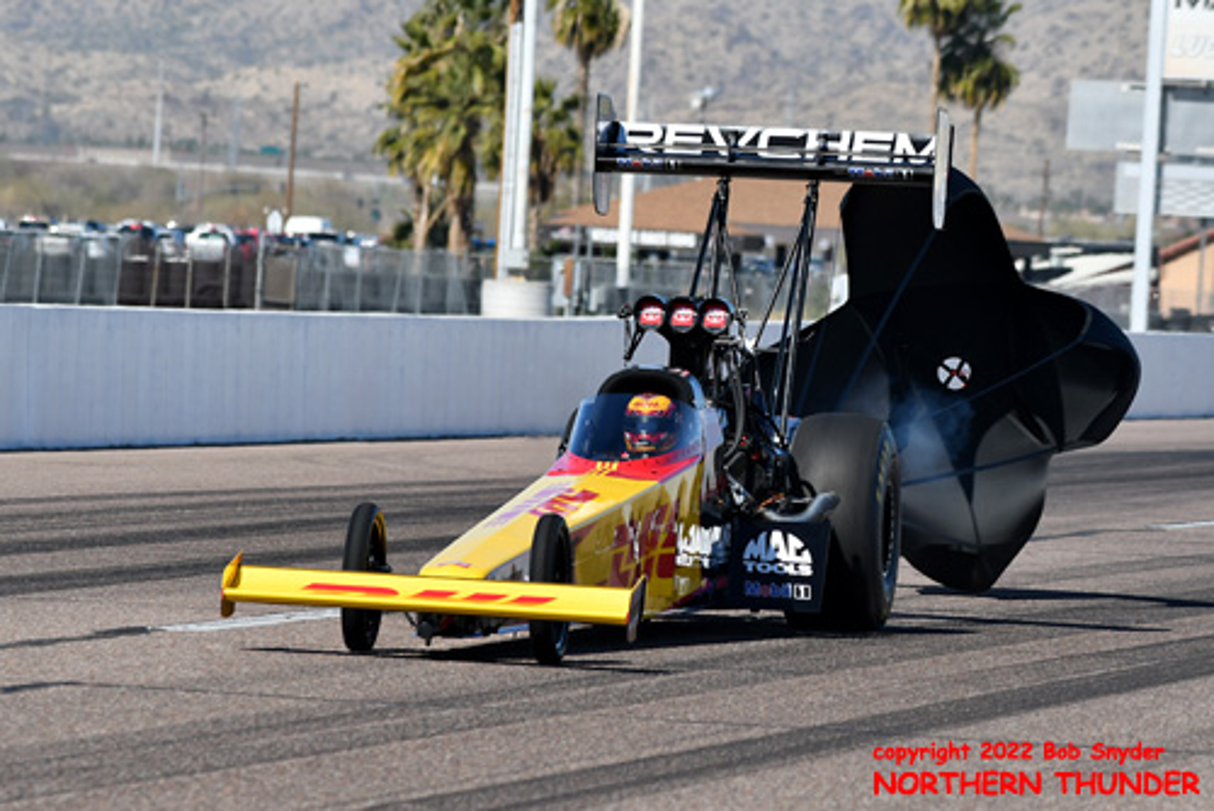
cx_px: 607
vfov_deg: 4.6
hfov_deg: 6.9
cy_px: 406
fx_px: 10122
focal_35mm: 300
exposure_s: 1/1600
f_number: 5.6
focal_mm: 200
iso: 160
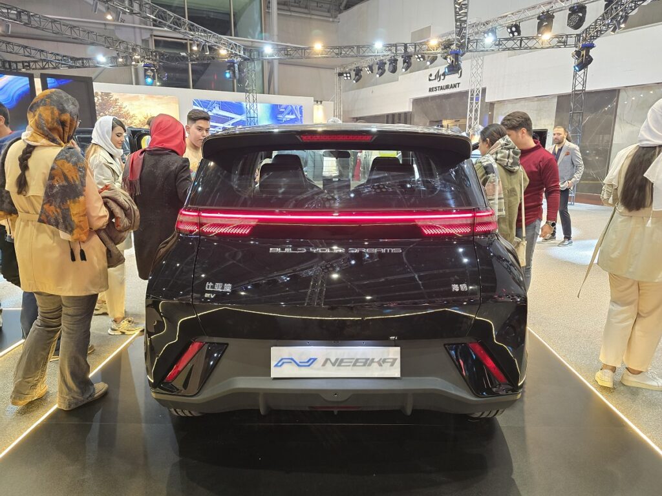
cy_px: 248
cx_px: 331
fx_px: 440
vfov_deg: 58.9
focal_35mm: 23
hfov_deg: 73.9
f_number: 1.7
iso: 640
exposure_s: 1/100
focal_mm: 6.3
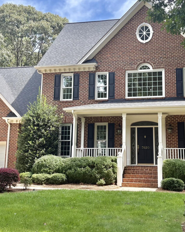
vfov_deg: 38.0
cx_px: 103
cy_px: 102
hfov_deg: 30.8
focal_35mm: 49
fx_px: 335
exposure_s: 1/861
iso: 64
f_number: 1.6
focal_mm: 5.96
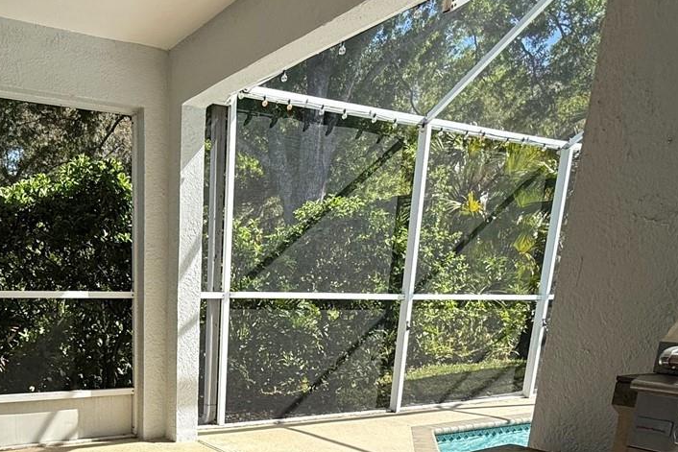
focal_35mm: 33
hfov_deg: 54.3
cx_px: 161
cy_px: 465
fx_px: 622
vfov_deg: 35.6
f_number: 2.2
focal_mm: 2.22
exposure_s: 1/914
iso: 50
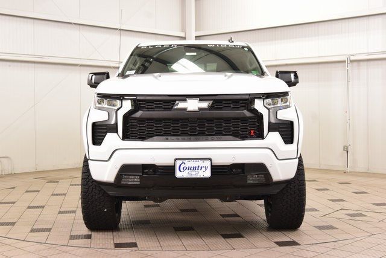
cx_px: 193
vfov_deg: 25.1
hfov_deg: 36.9
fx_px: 579
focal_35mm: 54
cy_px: 129
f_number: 8
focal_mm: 36
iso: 1600
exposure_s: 1/60
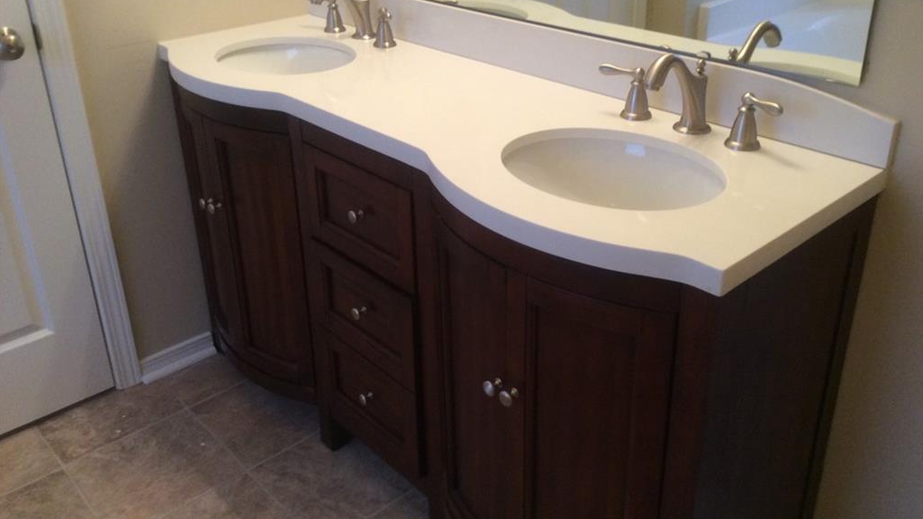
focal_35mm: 35
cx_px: 462
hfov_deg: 56.6
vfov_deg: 33.6
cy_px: 196
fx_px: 857
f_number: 2.4
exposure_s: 1/24
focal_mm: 3.3
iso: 100
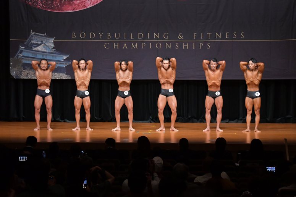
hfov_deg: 16.7
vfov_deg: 11.1
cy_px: 98
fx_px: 1011
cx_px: 148
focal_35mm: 123
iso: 5000
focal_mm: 82
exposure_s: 1/400
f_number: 5.6
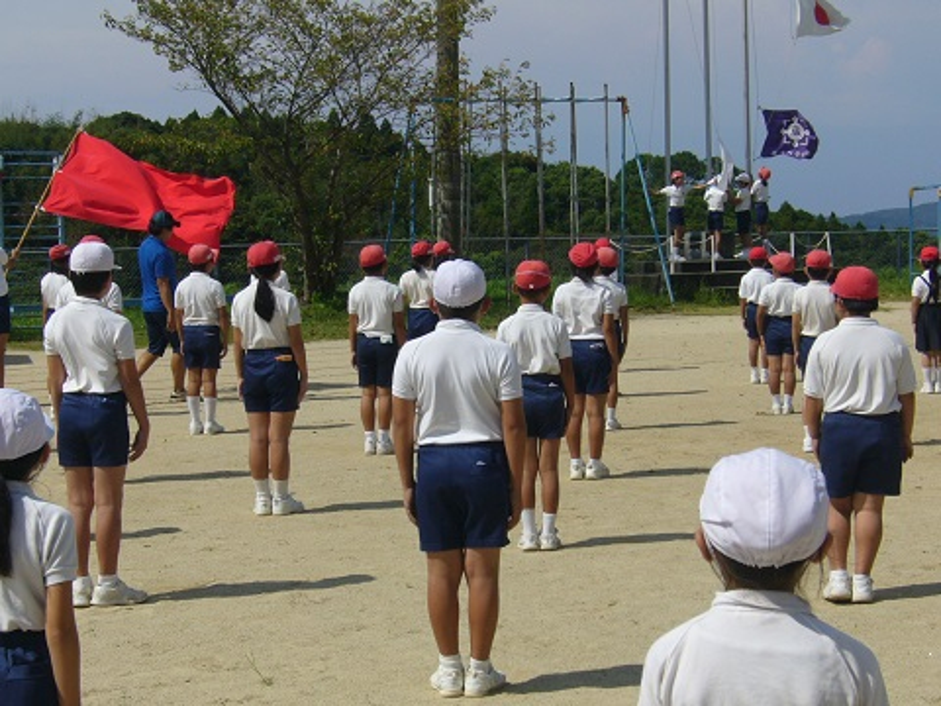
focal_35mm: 79
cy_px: 353
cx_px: 470
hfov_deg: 24.7
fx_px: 2148
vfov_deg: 18.7
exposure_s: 1/320
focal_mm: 13
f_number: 8.5
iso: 80
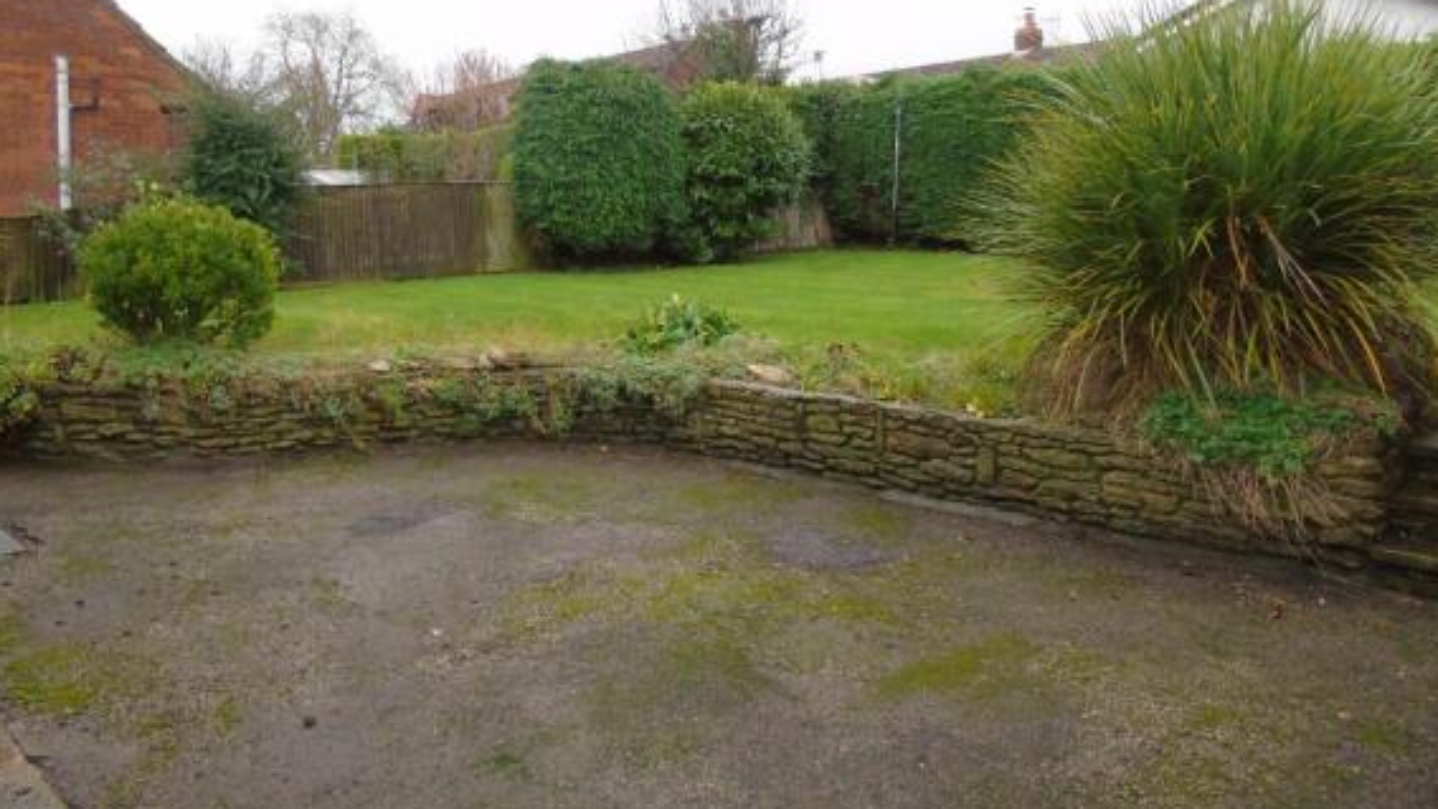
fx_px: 1068
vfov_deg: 41.3
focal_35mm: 28
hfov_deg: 67.9
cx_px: 727
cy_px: 323
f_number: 3.4
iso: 160
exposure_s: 1/30
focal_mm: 4.4
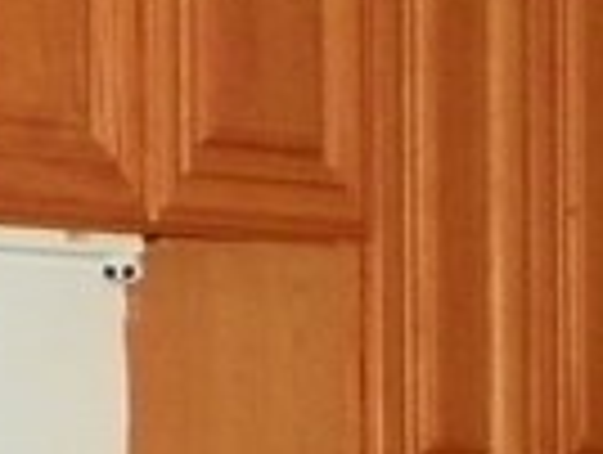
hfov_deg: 7.3
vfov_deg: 5.7
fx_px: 4520
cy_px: 832
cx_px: 1300
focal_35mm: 259
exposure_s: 1/125
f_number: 3.2
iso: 200
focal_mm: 6.1
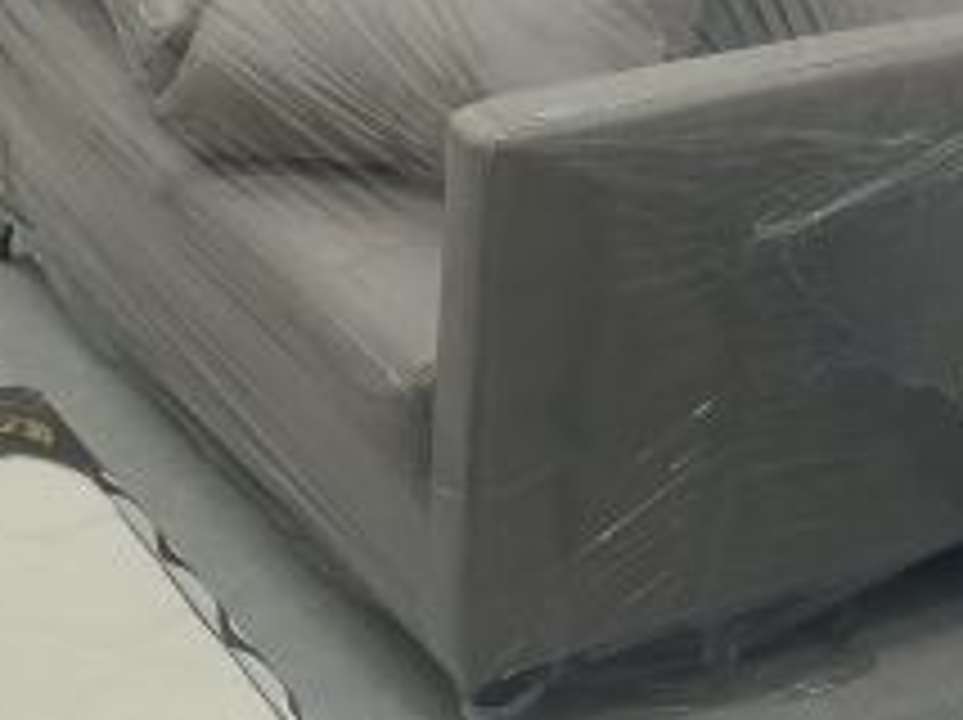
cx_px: 544
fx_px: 2807
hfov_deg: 19.5
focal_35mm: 101
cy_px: -130
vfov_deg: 14.2
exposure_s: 1/50
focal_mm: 5.52
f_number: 1.9
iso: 222
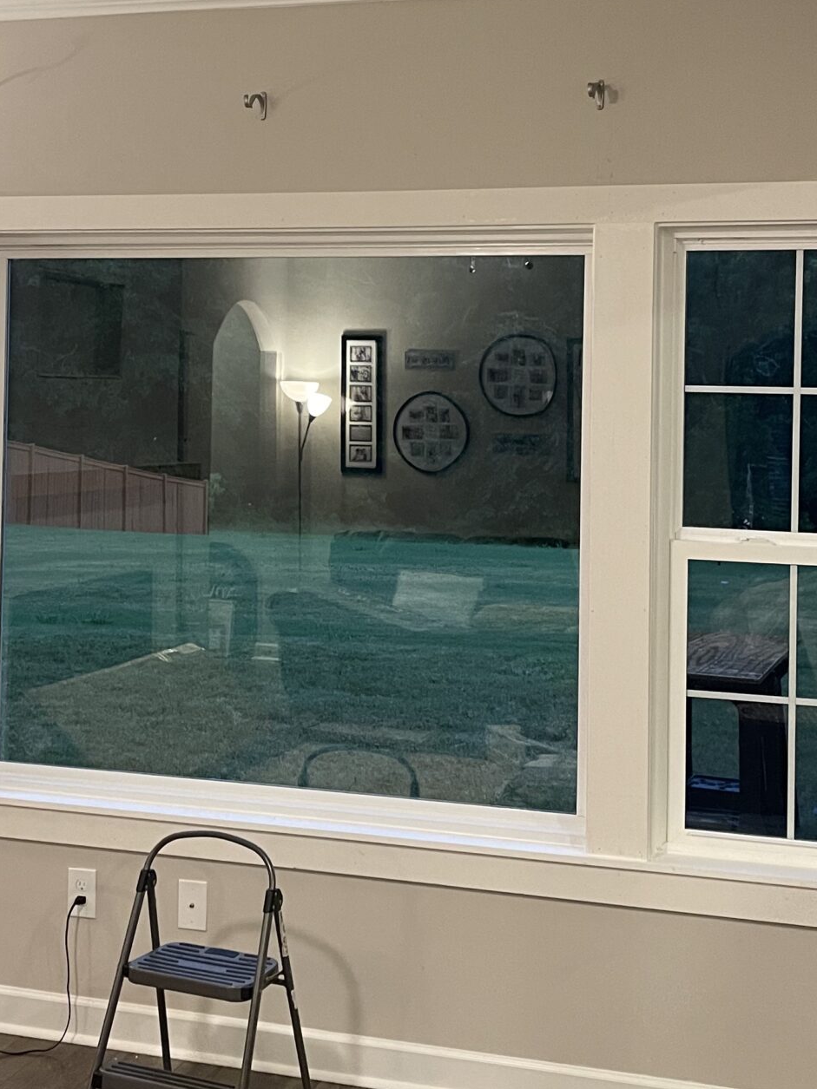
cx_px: 372
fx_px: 1605
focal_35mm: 51
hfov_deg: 28.5
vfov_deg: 37.2
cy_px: 383
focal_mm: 5.1
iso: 400
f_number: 1.6
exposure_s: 1/60
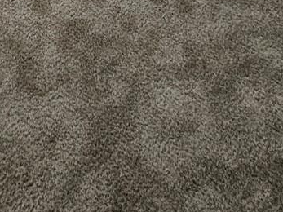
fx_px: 490
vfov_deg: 16.6
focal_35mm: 60
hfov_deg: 30.9
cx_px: 36
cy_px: -241
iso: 320
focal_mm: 1.74
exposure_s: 1/60
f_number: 2.2
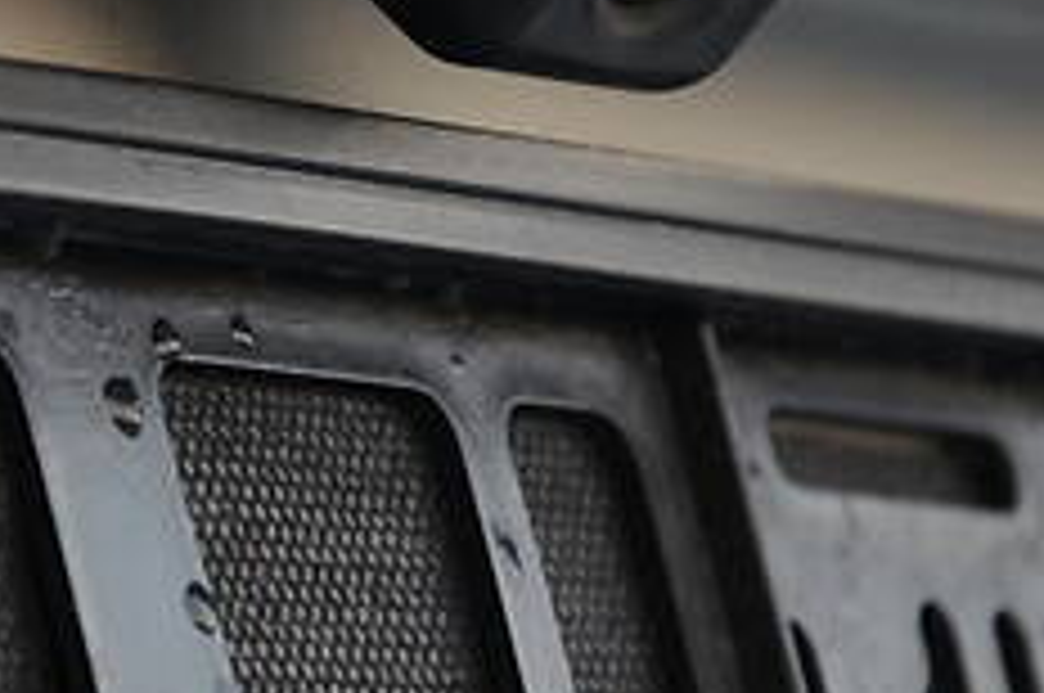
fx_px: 15746
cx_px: 122
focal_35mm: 544
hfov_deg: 3.8
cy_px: 148
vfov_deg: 2.5
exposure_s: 1/60
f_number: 5.6
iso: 450
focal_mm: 105
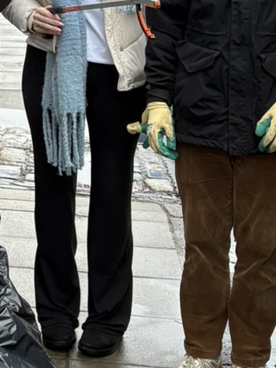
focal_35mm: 116
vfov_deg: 16.6
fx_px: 1234
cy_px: -14
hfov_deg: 12.3
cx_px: -115
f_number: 1.6
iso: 100
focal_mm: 5.96
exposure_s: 1/122
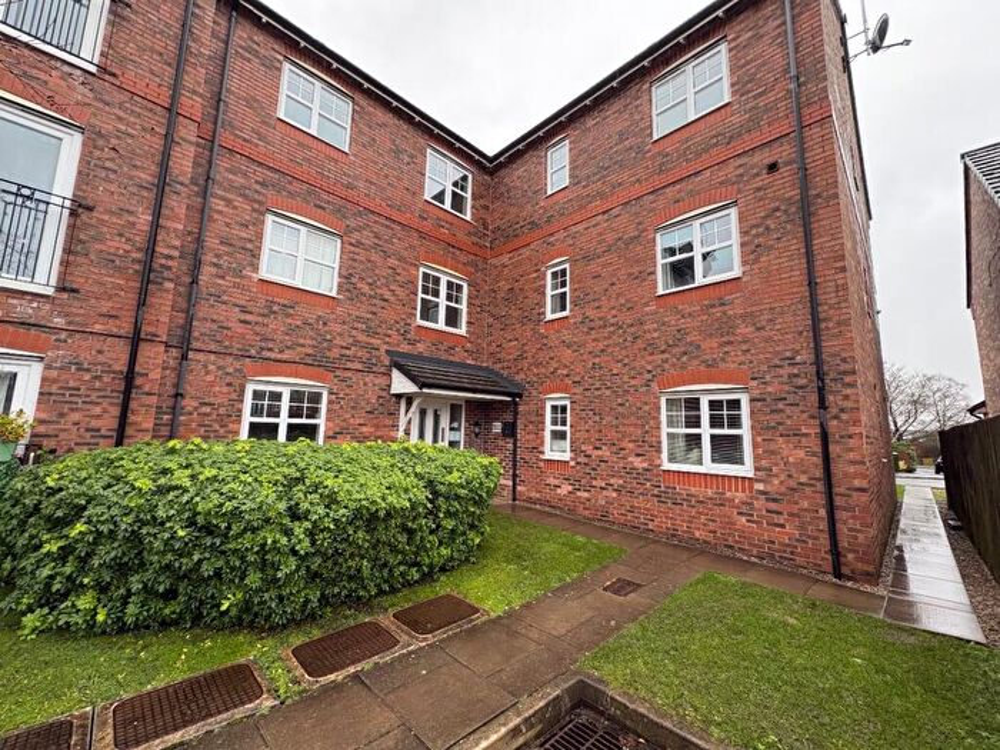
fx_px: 404
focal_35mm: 14
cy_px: 375
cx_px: 500
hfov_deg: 102.1
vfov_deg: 85.7
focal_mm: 2.22
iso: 160
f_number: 2.2
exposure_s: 1/99
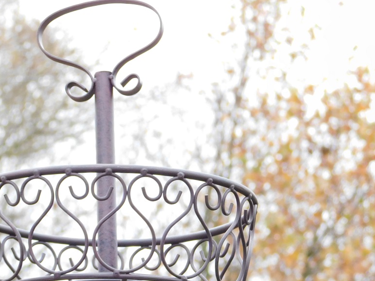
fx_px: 2762
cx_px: 101
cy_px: 179
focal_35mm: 255
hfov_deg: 7.8
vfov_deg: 5.8
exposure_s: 1/30
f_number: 5.3
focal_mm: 30.1
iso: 250
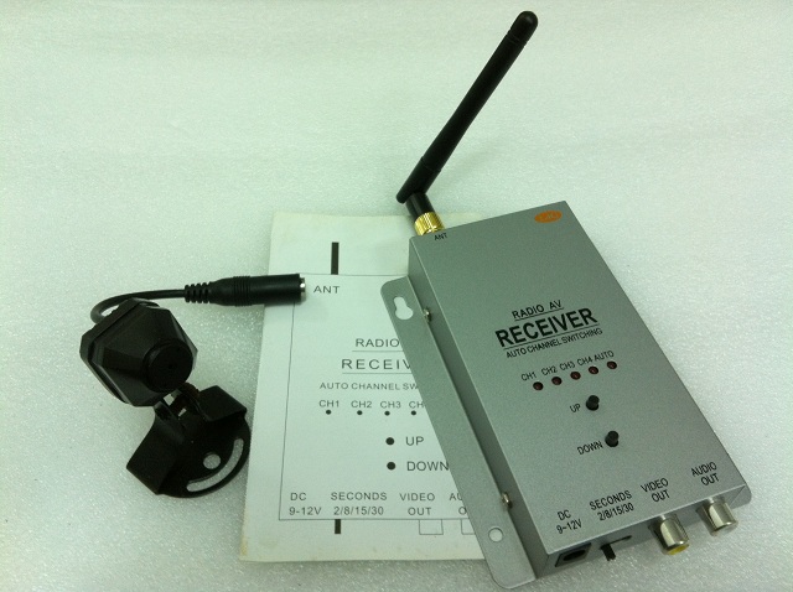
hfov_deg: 52.7
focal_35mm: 35
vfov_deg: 40.6
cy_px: 296
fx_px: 801
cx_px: 396
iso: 80
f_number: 2.8
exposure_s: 1/17
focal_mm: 3.85
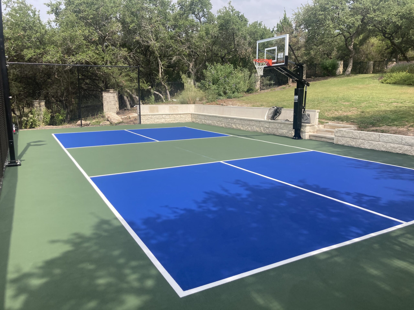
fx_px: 335
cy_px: 155
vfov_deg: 49.7
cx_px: 207
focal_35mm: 28
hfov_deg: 63.4
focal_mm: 3.99
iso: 20
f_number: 1.8
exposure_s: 1/2024
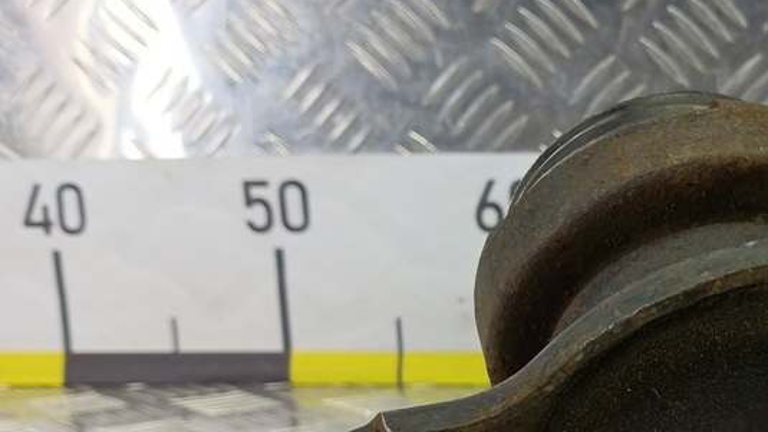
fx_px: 978
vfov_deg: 23.6
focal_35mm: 48
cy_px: 455
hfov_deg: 39.3
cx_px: 712
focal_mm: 4.11
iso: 151
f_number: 1.6
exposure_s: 1/50
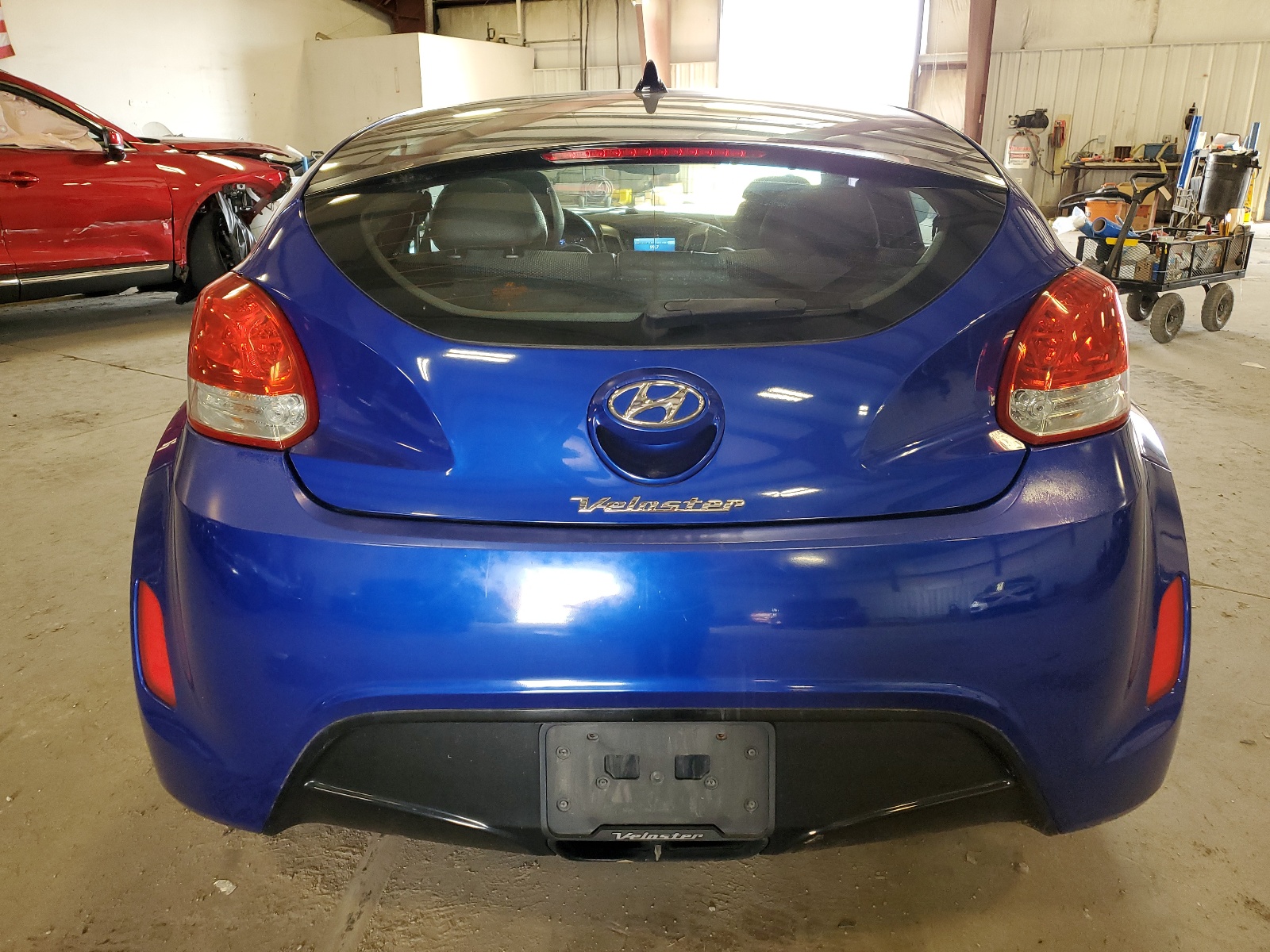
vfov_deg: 53.1
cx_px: 635
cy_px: 476
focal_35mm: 26
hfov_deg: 67.3
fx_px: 954
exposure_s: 1/60.2
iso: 108
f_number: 1.5
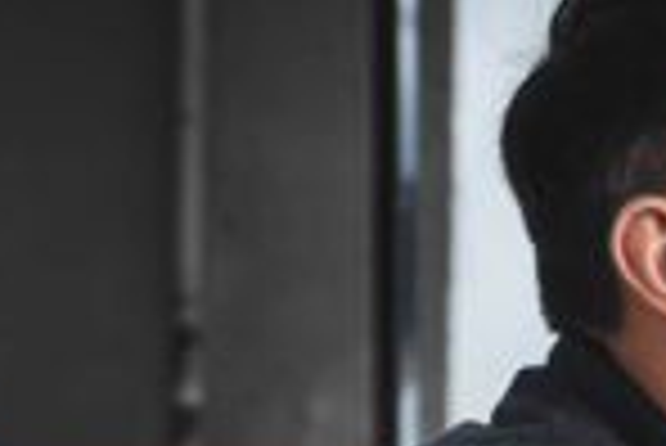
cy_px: 752
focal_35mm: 440
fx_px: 8148
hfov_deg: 4.6
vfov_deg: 3.1
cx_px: 1188
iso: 125
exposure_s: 1/200
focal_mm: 100
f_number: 2.8
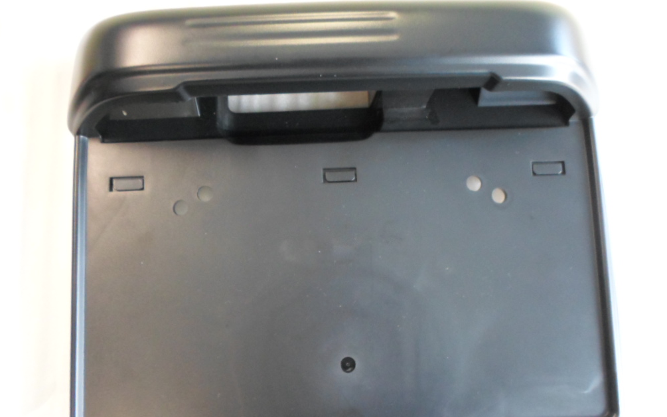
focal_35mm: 27
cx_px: 336
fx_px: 491
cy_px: 228
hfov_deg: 68.4
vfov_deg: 46.0
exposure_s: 1/30
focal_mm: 4.5
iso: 240
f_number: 2.5
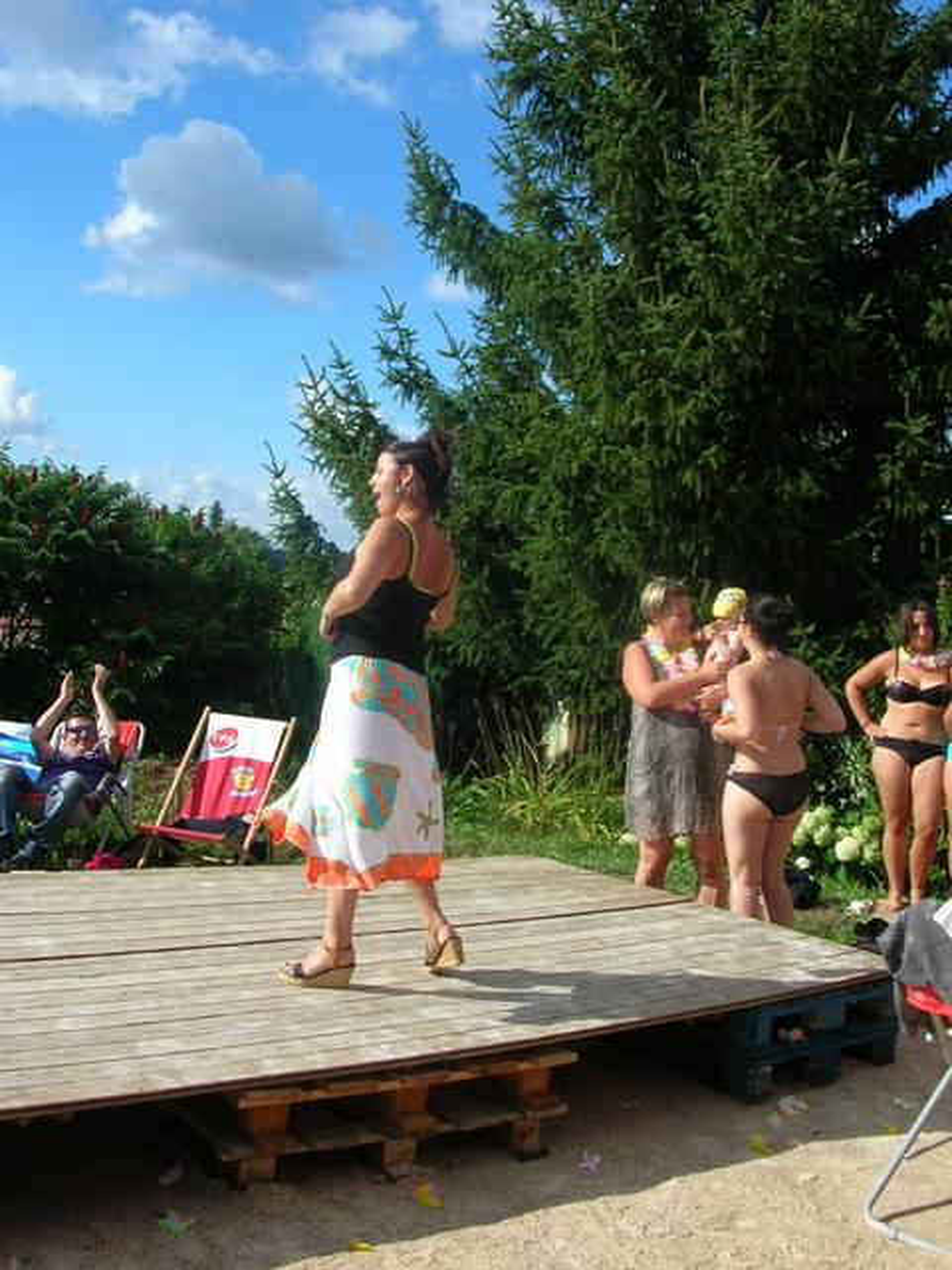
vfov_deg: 52.6
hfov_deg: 40.7
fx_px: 1283
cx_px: 476
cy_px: 635
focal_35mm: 35
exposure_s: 1/255
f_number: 5.6
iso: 50
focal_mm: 5.8
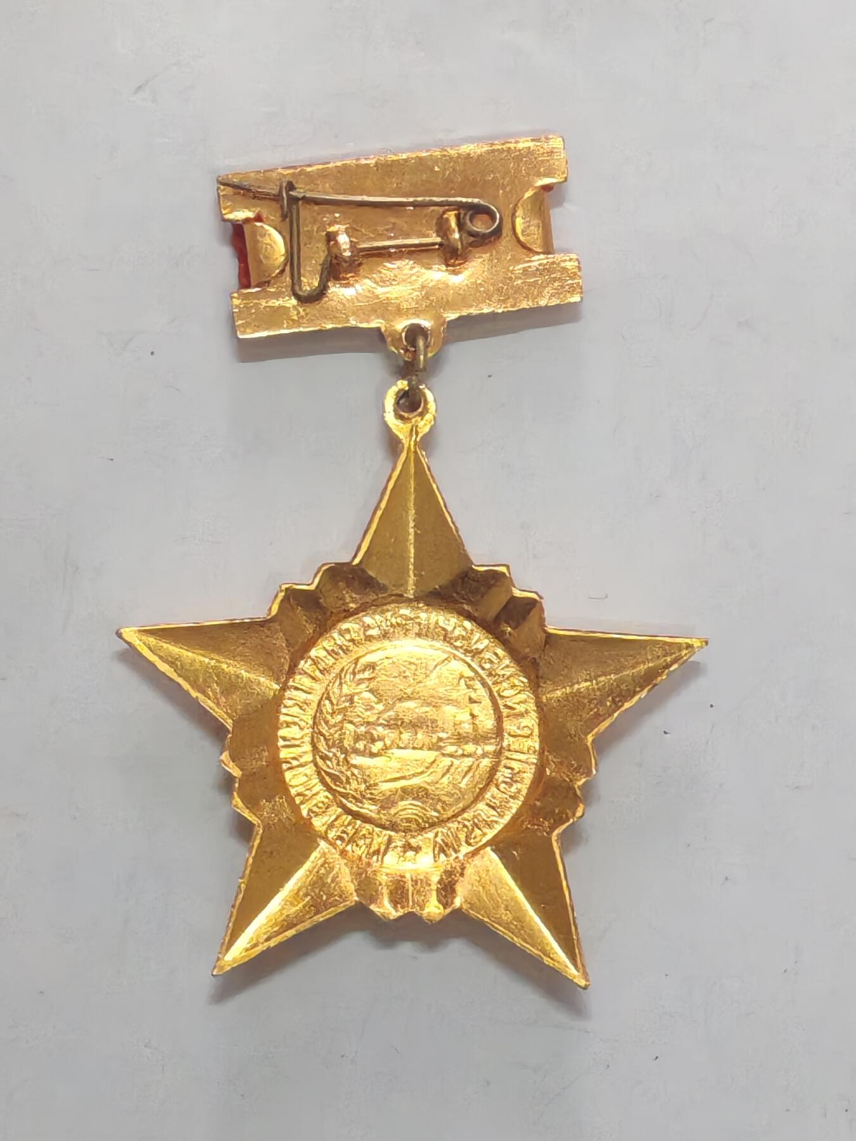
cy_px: 570
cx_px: 428
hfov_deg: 10.4
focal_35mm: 142
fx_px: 4682
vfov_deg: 13.9
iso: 800
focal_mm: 5.52
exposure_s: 1/50
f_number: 1.95
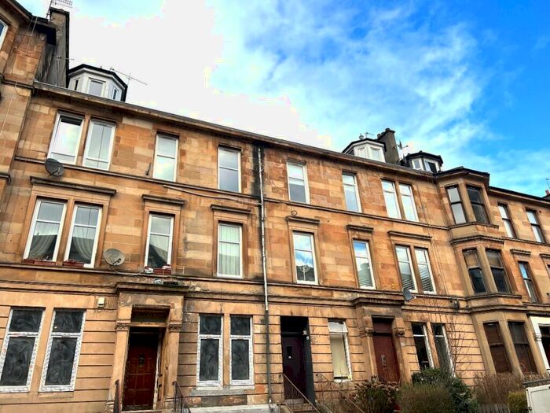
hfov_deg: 67.3
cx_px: 275
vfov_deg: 53.1
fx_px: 413
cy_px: 206
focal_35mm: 26
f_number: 1.5
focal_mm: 5.7
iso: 50
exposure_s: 1/2404
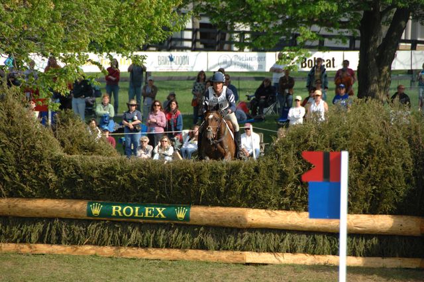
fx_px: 3529
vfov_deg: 4.6
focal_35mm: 300
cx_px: 212
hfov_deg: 6.9
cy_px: 141
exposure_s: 1/1000
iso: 500
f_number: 6
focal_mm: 200
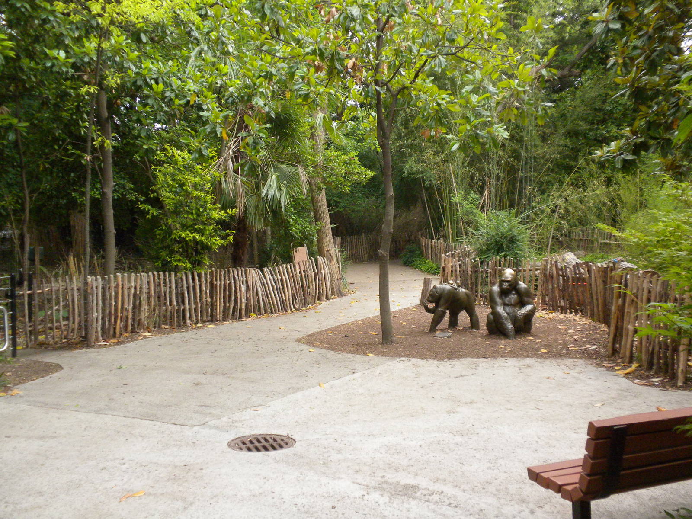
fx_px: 740
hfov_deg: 50.1
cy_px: 260
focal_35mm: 37
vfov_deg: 38.7
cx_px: 346
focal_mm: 6.6
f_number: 3.5
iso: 361
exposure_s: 1/560
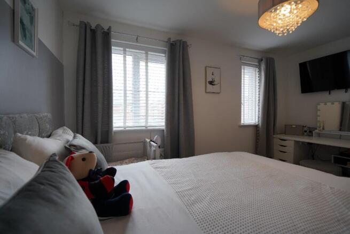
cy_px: 117
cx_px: 175
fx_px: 156
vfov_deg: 73.8
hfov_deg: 96.7
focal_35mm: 16
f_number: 4
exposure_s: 1/60
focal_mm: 16
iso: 250
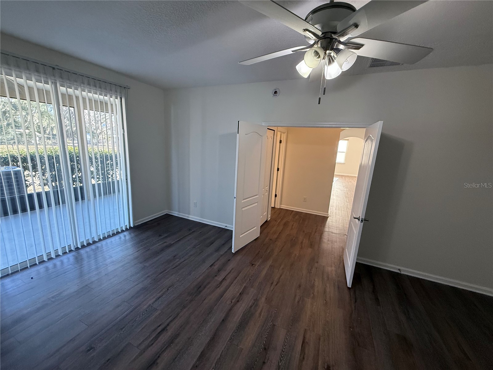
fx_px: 199
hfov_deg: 102.1
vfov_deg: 85.7
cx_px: 246
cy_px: 185
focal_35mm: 14
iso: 500
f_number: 2.2
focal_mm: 2.22
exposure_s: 1/120
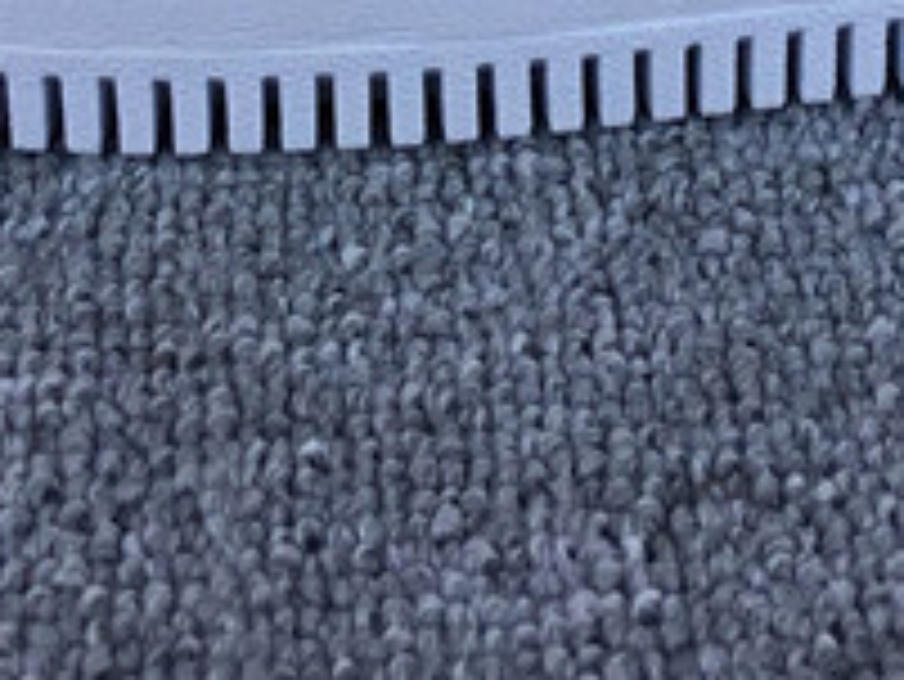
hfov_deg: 14.1
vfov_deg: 9.8
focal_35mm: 139
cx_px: 742
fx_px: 3632
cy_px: -768
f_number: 2.4
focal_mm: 3.3
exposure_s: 1/365
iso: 25
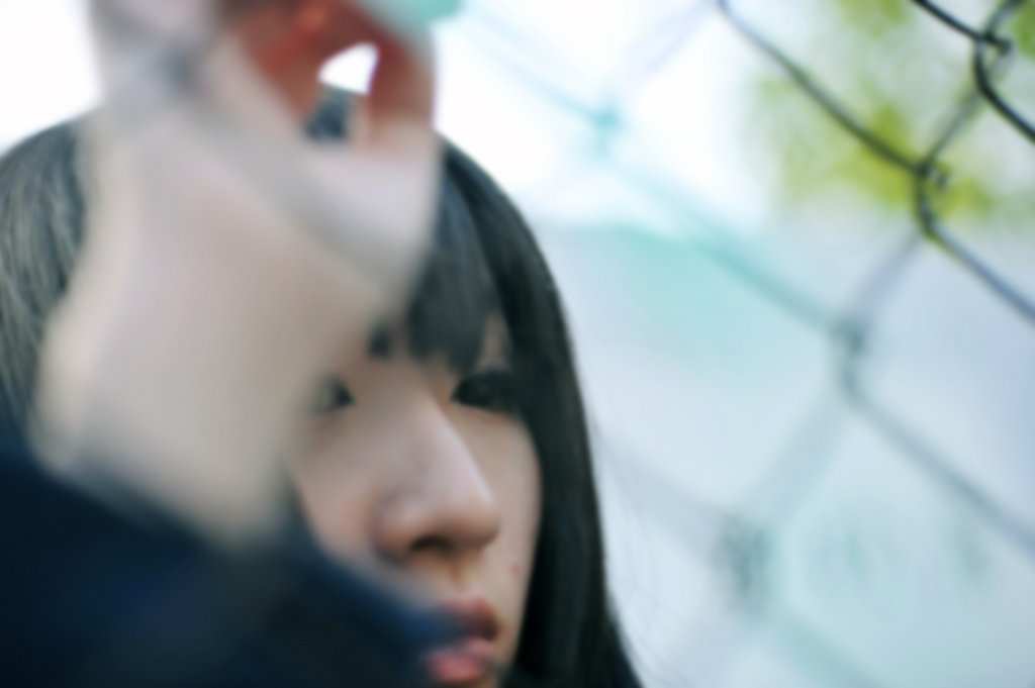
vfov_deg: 26.9
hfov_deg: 39.6
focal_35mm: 50
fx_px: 1436
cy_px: 344
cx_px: 518
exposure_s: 1/1000
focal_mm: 50
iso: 200
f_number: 2
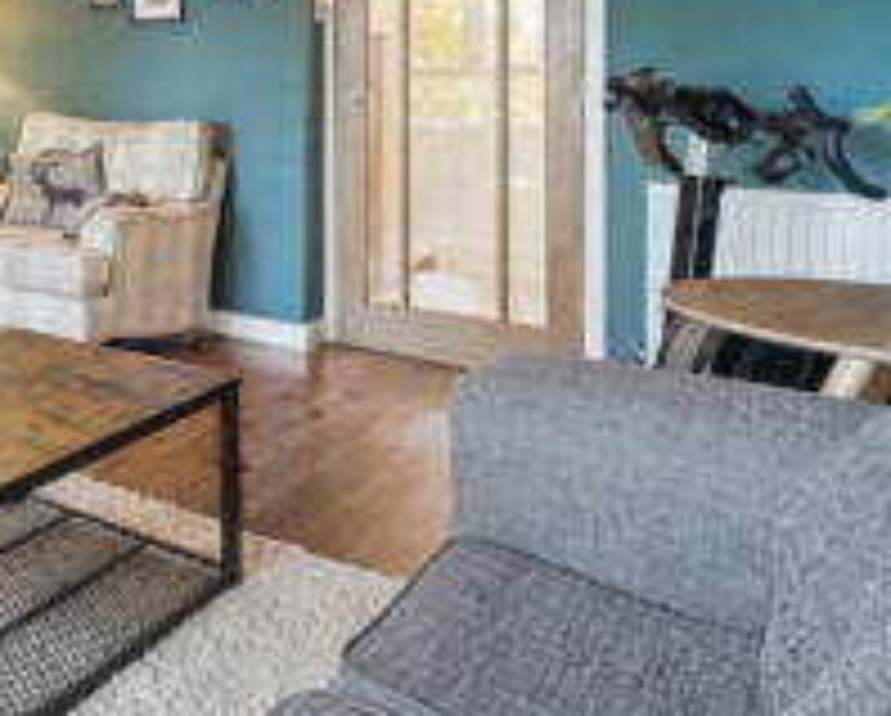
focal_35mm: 37
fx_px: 980
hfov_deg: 38.7
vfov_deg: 37.5
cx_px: -126
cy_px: 74
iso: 800
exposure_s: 1/15
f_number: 5.6
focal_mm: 11
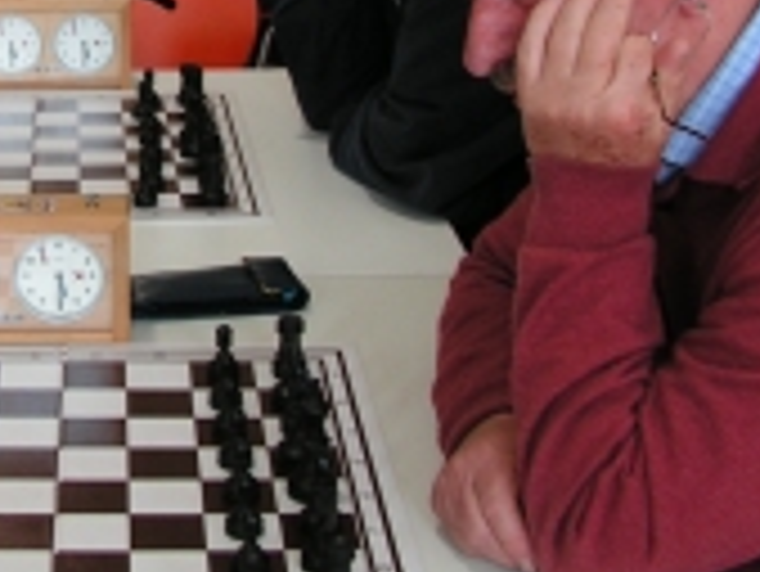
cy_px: 81
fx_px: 1868
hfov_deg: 22.2
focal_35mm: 85
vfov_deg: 17.2
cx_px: 22
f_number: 3.2
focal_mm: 6
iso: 80
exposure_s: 1/40
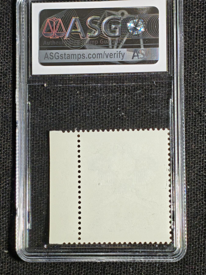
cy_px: 138
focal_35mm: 110
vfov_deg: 17.9
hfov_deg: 13.5
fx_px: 873
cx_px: 103
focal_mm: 4.94
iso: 50
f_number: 1.5
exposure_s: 1/498
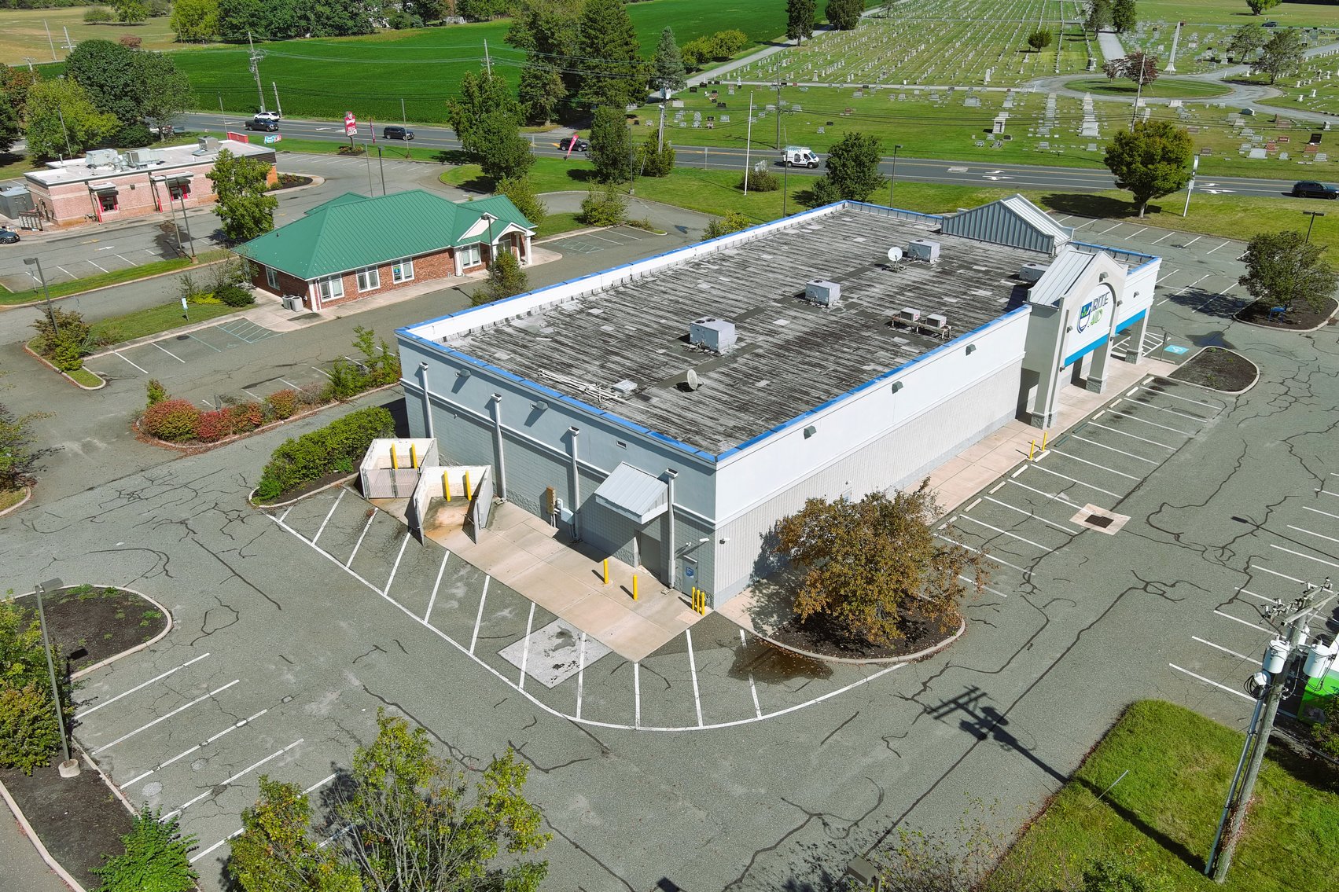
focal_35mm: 29
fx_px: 1078
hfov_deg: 63.7
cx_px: 670
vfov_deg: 45.0
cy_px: 446
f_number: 2.8
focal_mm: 10.57
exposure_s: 1/1600
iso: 100
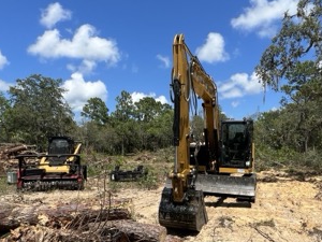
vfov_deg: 52.9
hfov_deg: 67.3
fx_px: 242
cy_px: 139
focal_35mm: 26
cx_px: 170
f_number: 1.8
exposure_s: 1/1647
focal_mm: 1.57
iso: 32
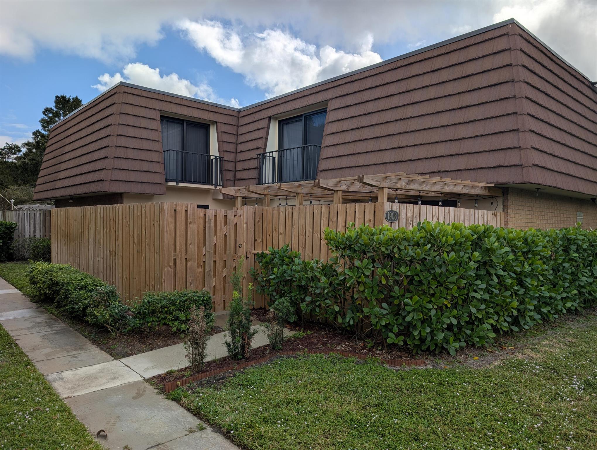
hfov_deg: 71.5
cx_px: 298
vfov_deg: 56.9
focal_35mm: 24
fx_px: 414
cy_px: 225
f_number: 1.68
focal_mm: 6.9
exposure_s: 1/2062
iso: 20
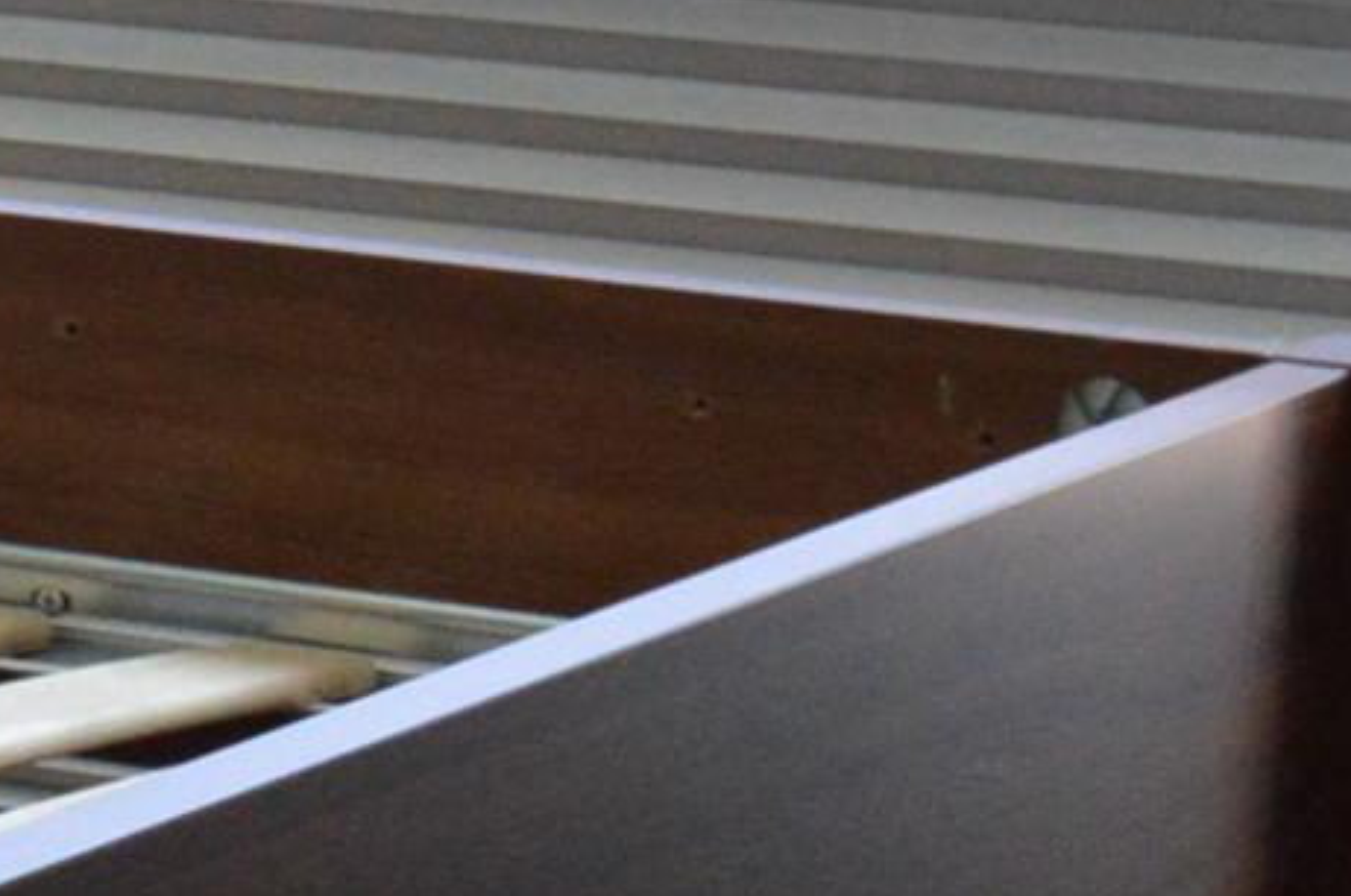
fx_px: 8442
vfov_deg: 6.1
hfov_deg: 8.0
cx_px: -2561
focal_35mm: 225
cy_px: 627
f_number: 5.6
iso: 1600
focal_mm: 23
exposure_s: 1/125
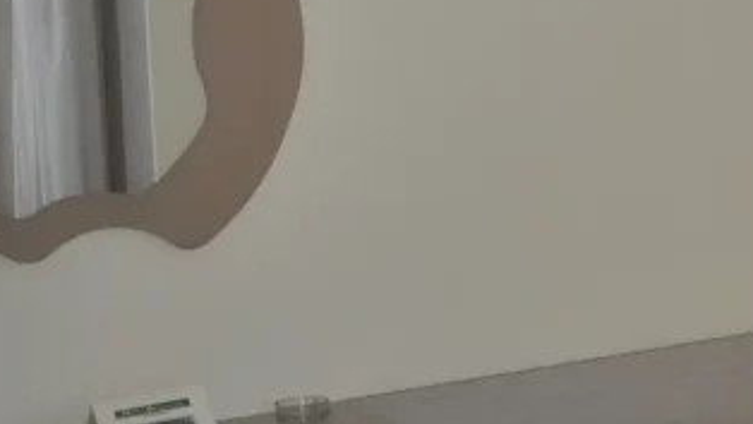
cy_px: 242
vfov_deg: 13.2
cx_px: 1134
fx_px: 1838
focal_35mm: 92
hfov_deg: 20.0
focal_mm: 18
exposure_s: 1/200
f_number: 7.1
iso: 200
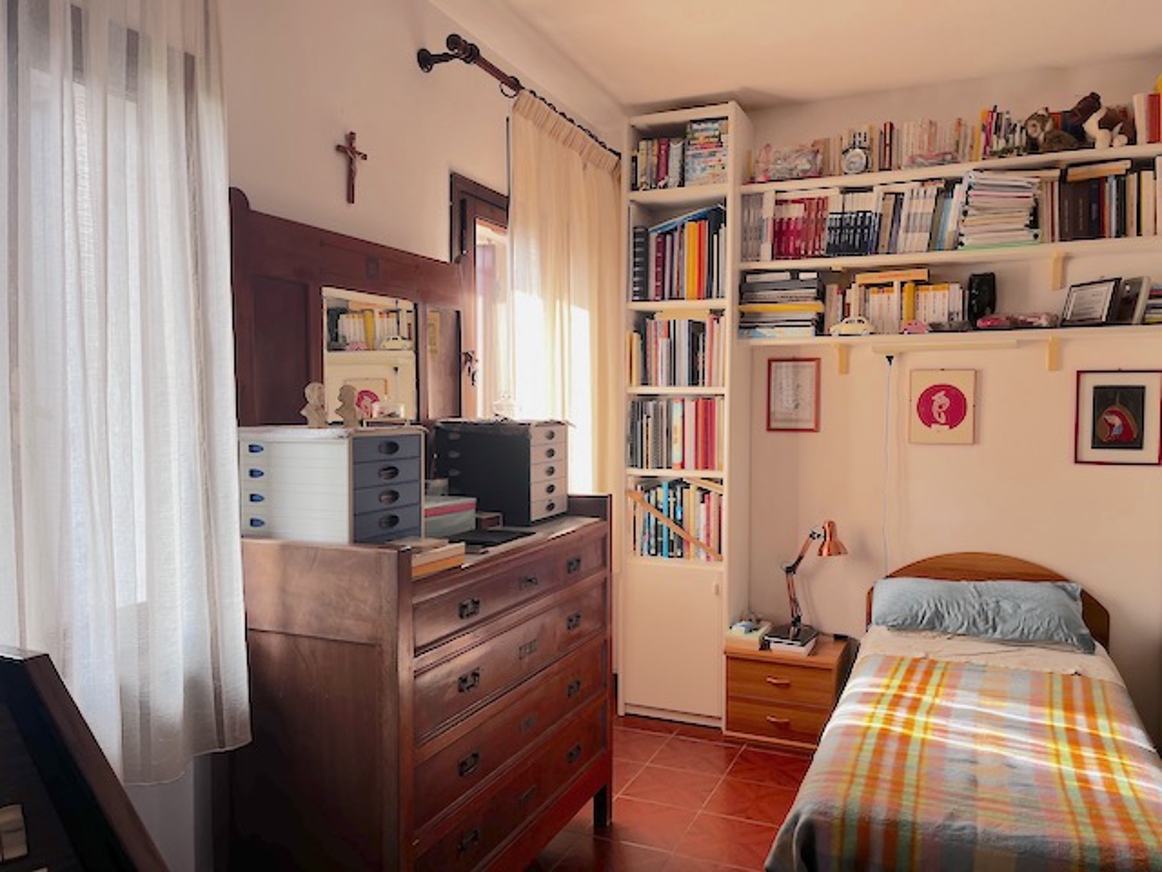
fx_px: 873
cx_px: 581
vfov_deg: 53.1
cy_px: 436
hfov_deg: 67.3
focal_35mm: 26
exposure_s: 1/121
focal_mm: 5.1
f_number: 1.6
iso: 64
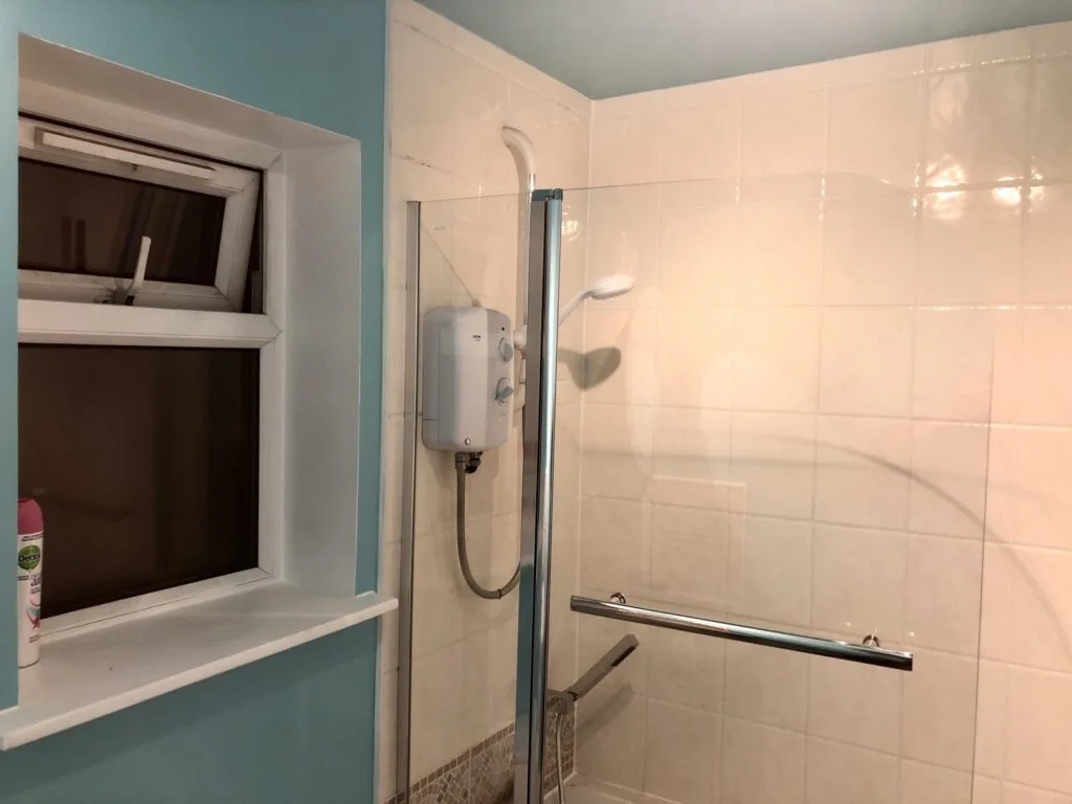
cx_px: 536
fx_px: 867
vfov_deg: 49.7
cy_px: 402
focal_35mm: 28
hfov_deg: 63.4
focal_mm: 3.99
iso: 50
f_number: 1.8
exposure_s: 1/17
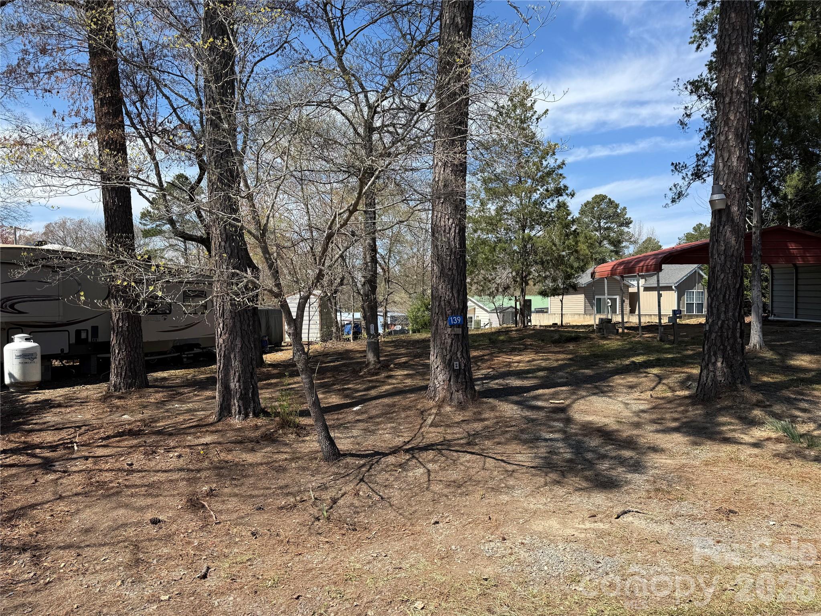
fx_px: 569
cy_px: 308
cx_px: 410
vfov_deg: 56.8
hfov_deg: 71.6
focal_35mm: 24
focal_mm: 6.76
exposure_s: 1/2907
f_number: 1.78
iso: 80
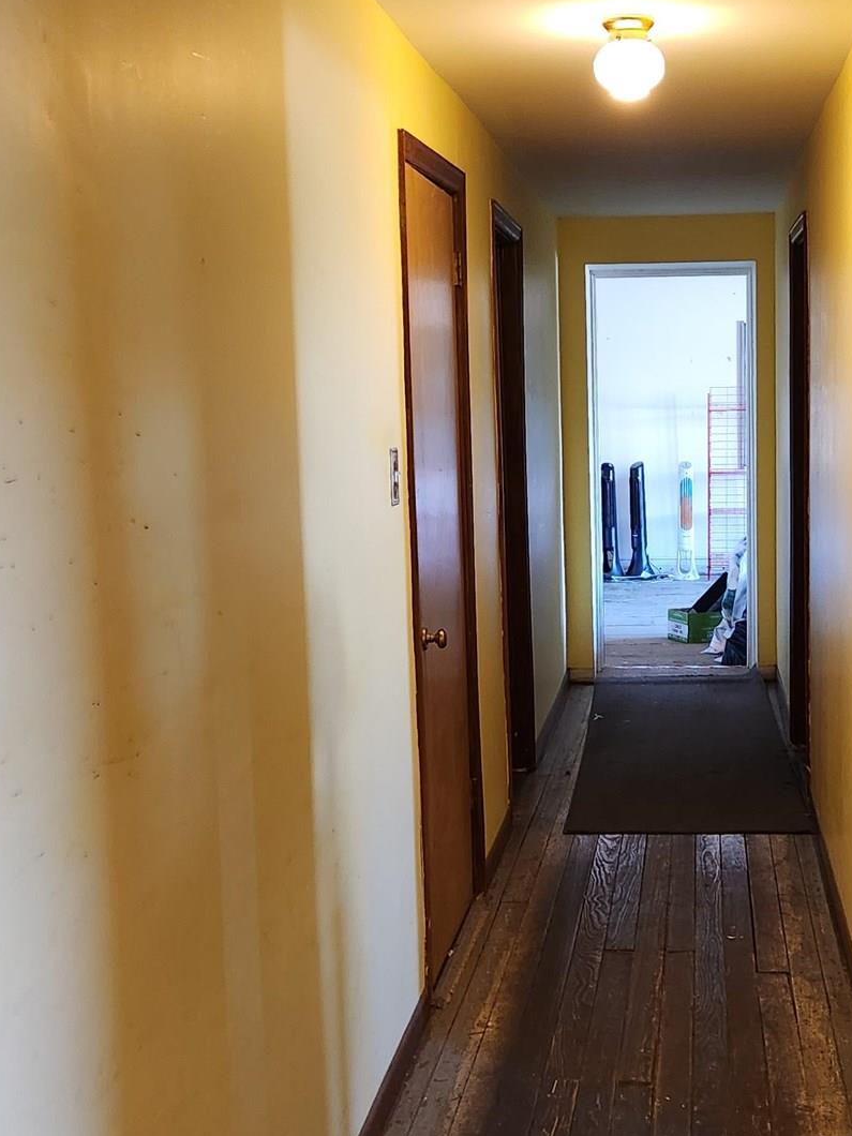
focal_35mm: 50
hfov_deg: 28.7
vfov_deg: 38.1
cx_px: 624
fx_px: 1641
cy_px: 626
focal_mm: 5.4
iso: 500
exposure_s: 1/40
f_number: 1.8
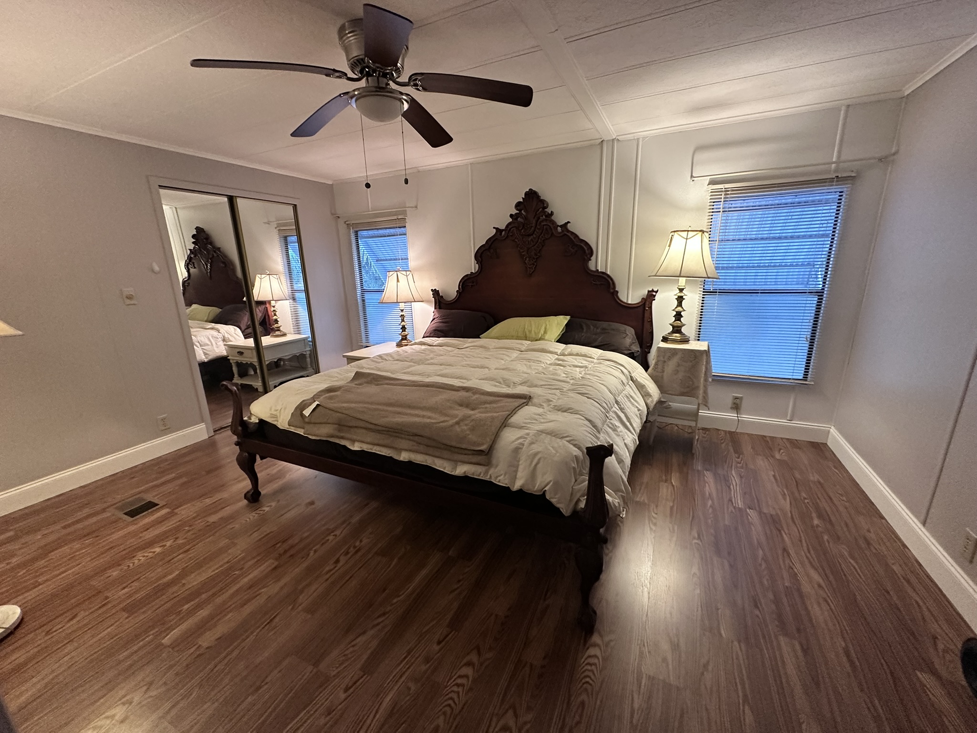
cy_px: 366
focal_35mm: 14
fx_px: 395
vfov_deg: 85.7
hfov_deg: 102.1
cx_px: 488
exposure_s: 1/60
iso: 400
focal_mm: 2.22
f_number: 2.2
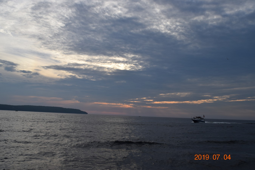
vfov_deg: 40.0
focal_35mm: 33
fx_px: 234
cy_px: 85
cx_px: 128
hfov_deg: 57.2
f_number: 9
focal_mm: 22
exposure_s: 1/320
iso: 200
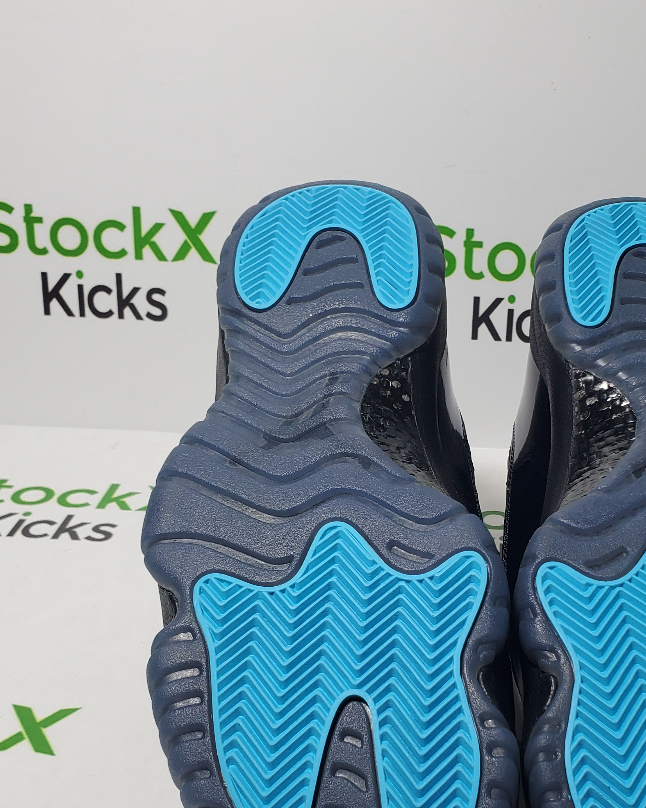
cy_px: 525
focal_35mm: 44
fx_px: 1052
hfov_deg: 33.1
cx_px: 520
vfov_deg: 41.6
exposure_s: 1/219
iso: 50
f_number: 2.4
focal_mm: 4.3
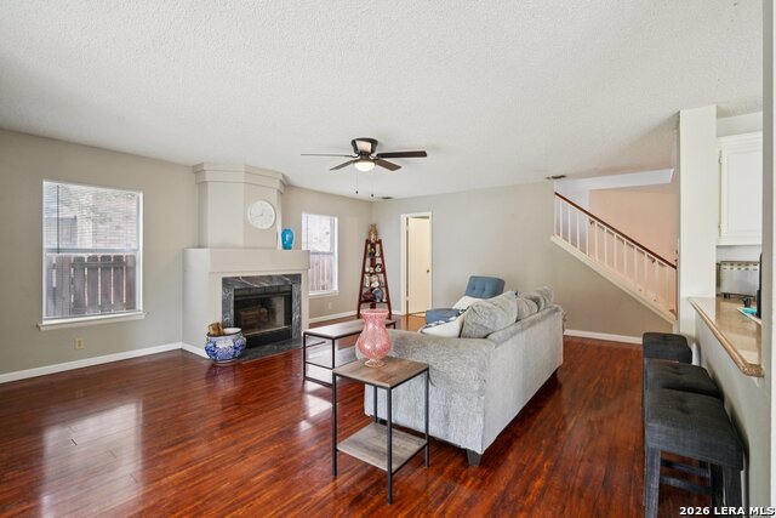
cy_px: 259
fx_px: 345
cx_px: 388
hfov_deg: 96.7
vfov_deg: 73.8
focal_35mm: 16
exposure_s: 1/8
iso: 400
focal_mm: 16
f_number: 8
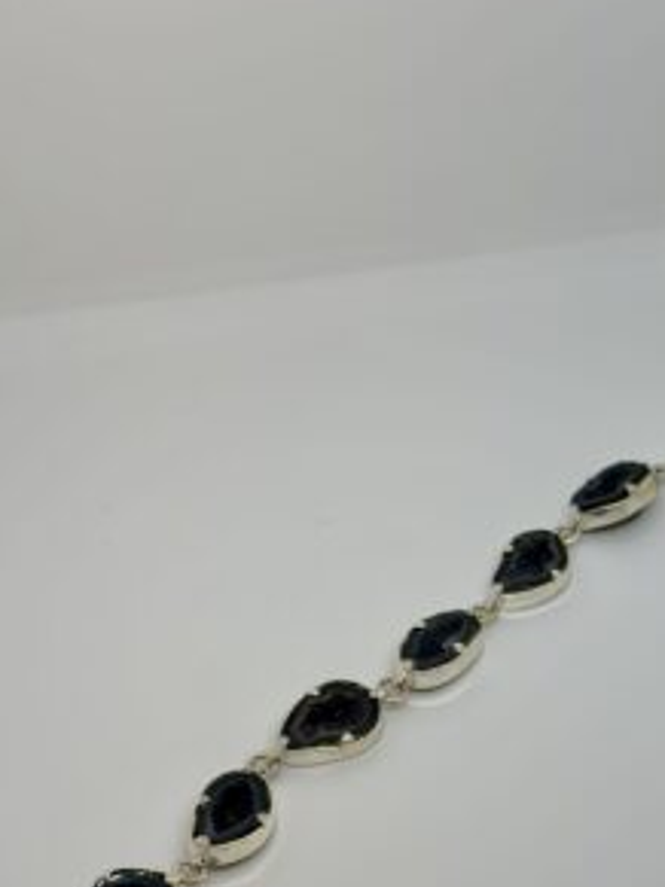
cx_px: 332
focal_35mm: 66
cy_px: 521
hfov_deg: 22.2
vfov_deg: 29.3
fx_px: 1692
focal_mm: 6.86
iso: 80
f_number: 1.78
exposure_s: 1/555
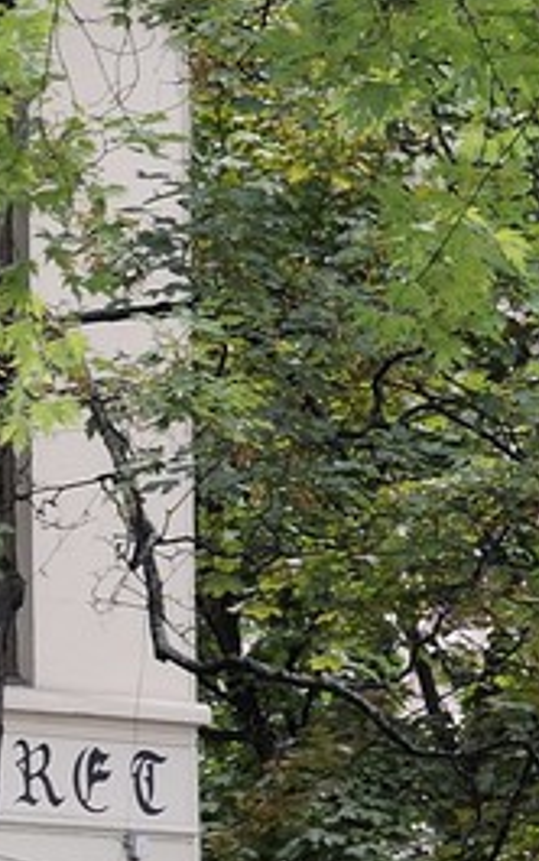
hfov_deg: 2.9
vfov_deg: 4.9
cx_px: -1818
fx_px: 10090
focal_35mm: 430
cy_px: 1144
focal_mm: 70
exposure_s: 1/80
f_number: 7.1
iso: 800
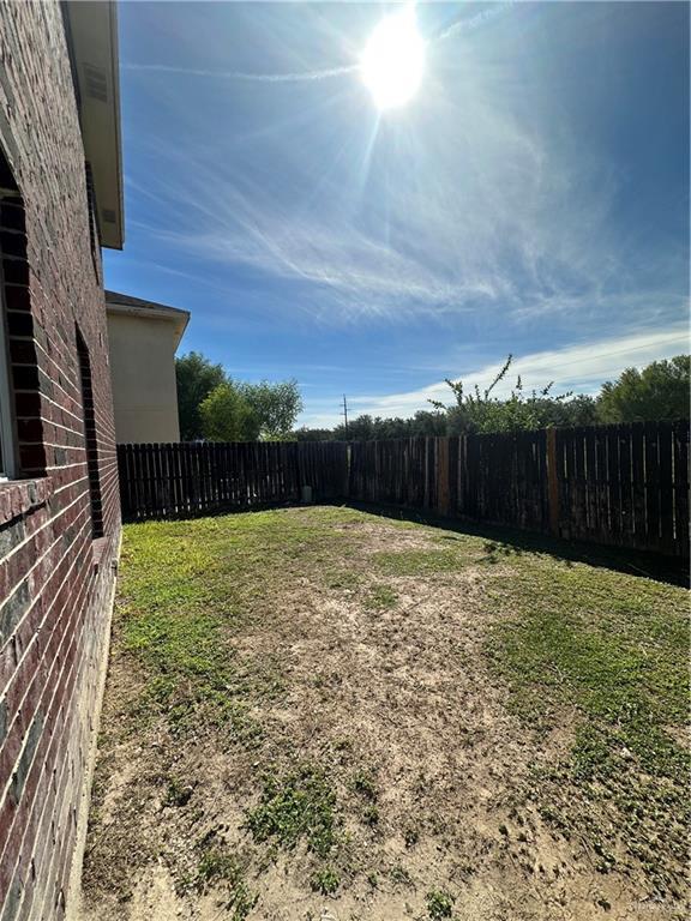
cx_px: 346
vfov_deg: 102.1
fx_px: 373
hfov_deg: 85.7
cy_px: 460
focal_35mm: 14
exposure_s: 1/3401
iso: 50
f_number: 2.2
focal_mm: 2.22
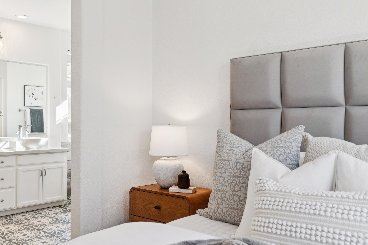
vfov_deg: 37.8
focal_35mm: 35
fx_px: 358
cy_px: 126
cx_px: 169
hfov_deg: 54.4
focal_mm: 32
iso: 500
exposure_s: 1/125
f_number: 5.6
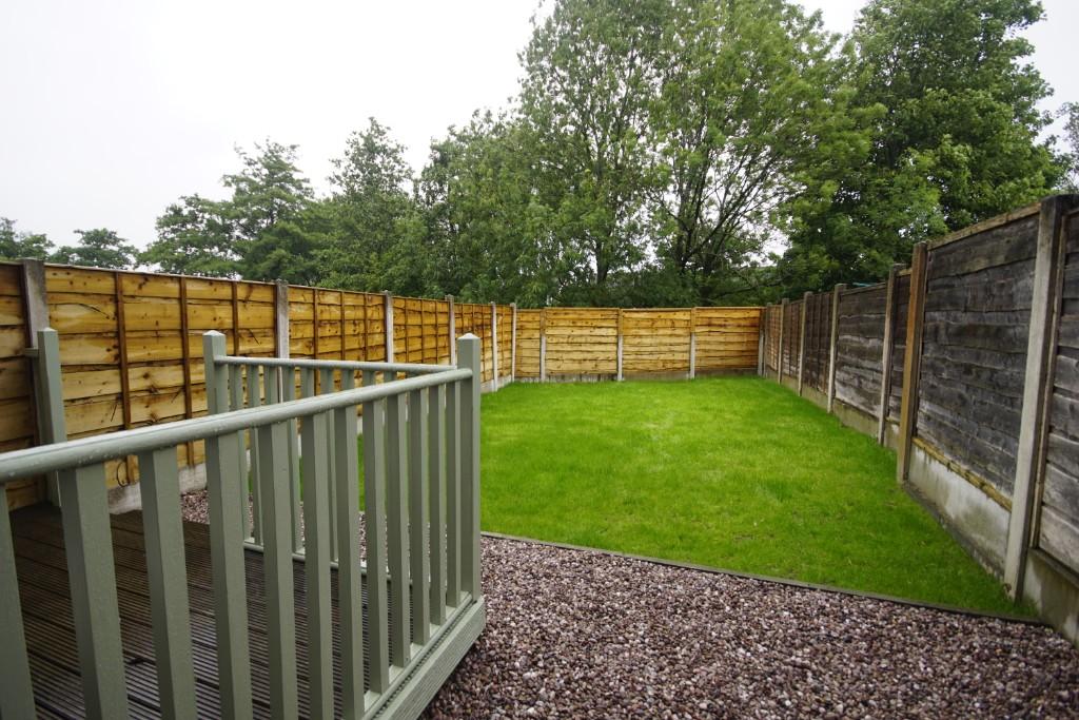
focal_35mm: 16
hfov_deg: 95.0
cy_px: 360
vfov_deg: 72.1
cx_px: 540
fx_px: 495
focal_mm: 11
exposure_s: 1/50
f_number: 5
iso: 100
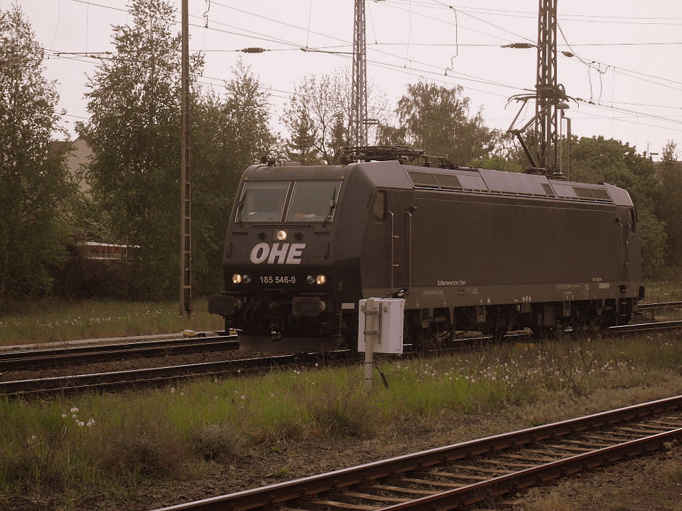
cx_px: 341
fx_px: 2010
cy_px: 256
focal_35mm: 102
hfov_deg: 19.3
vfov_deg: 14.5
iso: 80
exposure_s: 1/180
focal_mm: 18.1
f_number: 5.2
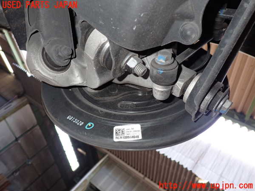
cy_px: 96
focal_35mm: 30
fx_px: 221
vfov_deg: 46.8
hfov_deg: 60.0
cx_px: 128
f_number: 6.3
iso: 250
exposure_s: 1/30
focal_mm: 5.4
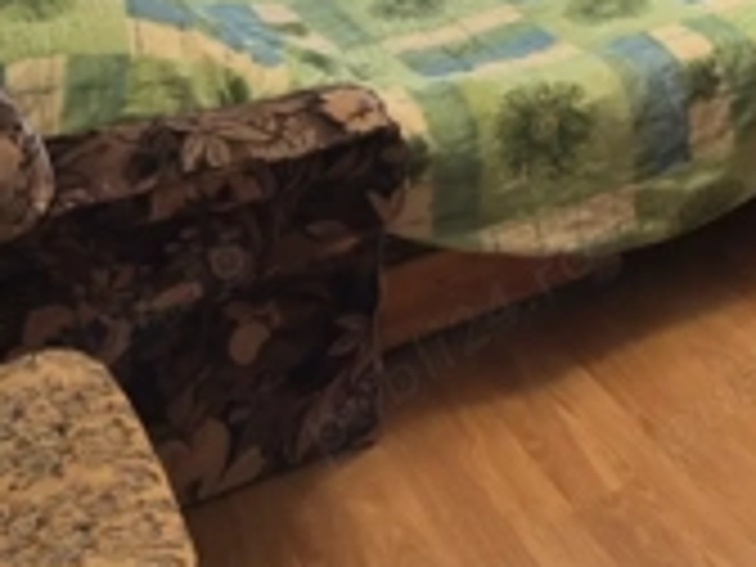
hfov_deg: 33.3
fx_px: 1245
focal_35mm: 57
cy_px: -302
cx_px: 540
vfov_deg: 21.3
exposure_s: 1/50
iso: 200
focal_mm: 6.86
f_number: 1.78
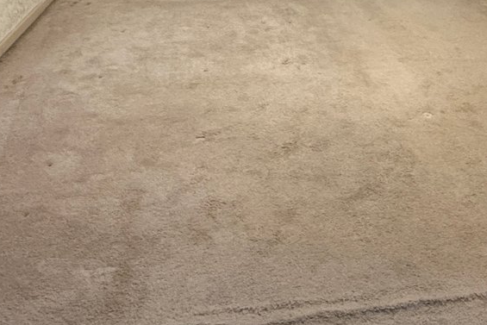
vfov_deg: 28.6
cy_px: -88
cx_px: 309
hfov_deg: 49.0
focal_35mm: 39
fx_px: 528
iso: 500
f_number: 2.2
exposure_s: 1/60
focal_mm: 2.22
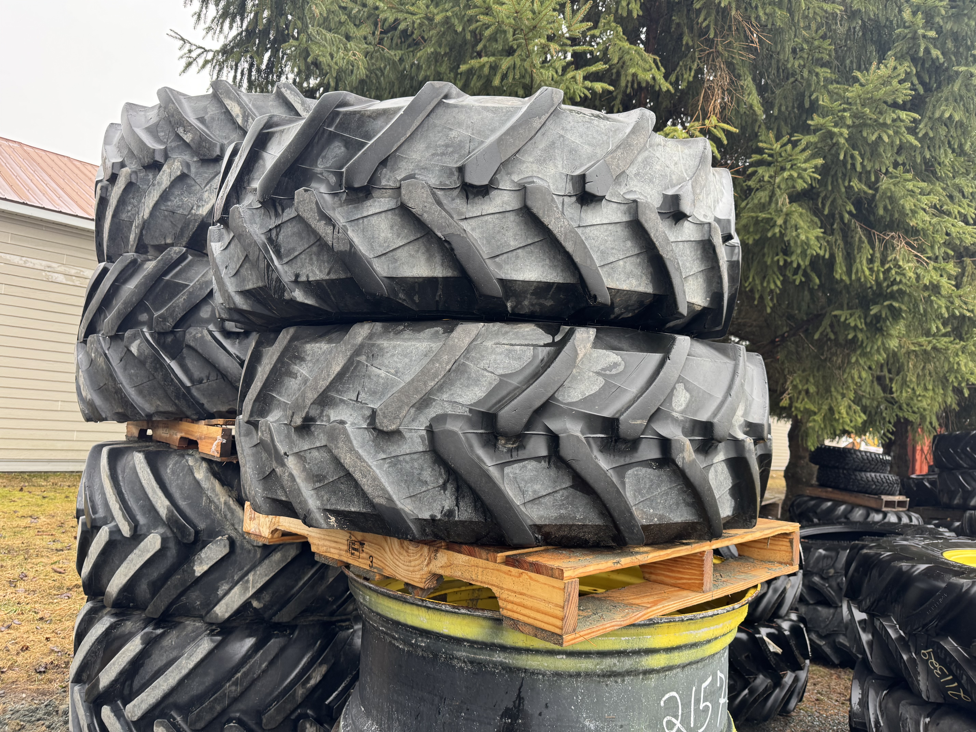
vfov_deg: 56.8
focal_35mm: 24
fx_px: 677
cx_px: 488
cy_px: 366
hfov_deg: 71.6
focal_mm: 6.76
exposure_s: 1/121
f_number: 1.78
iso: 100
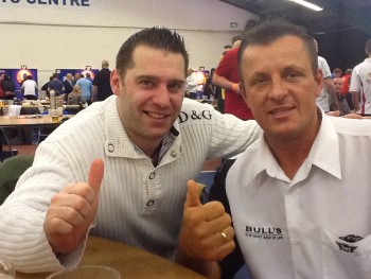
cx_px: 186
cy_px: 140
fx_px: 472
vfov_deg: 32.9
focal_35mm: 44
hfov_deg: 42.9
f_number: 2.4
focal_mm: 2.03
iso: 160
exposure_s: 1/30
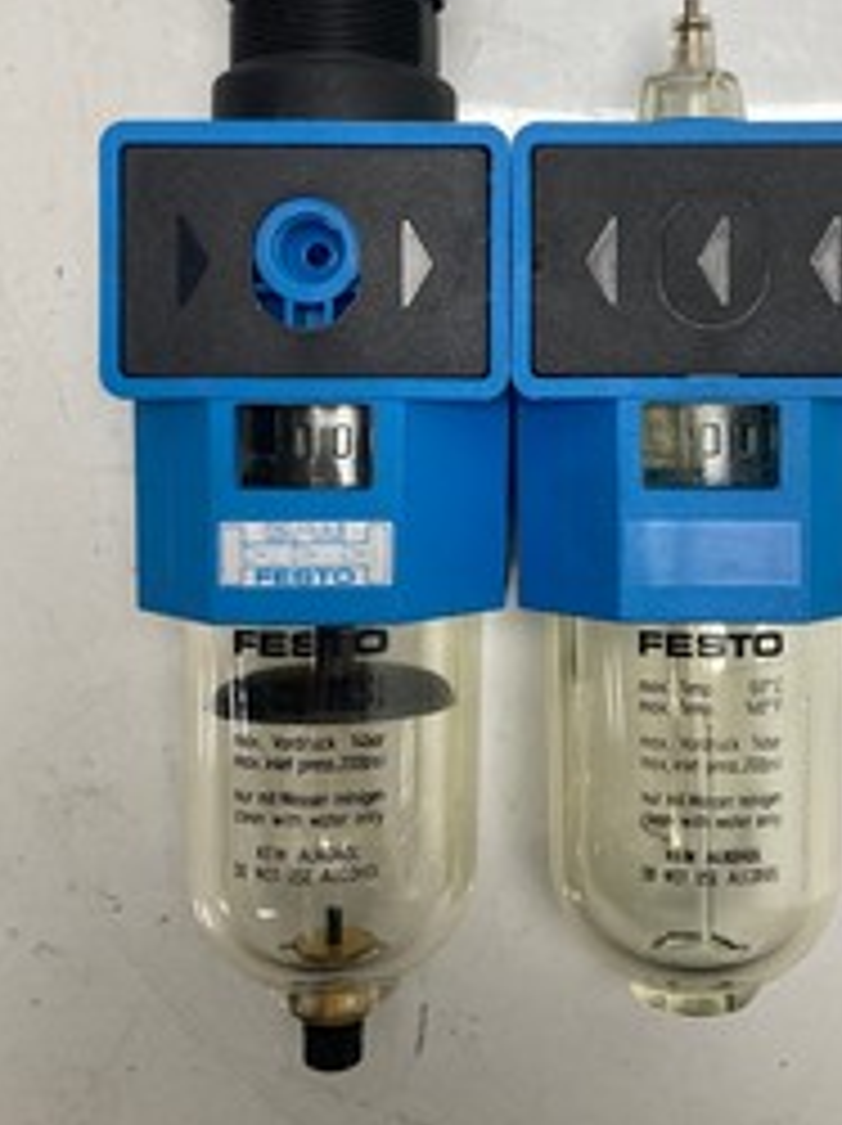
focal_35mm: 42
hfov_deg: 34.1
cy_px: 403
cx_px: 543
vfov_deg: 44.4
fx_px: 1364
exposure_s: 1/100
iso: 40
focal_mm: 3.99
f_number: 1.8
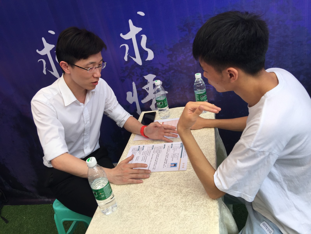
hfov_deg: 61.7
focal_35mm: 29
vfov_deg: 48.2
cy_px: 117
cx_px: 156
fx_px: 261
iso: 32
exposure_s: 1/694
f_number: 2.2
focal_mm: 4.15
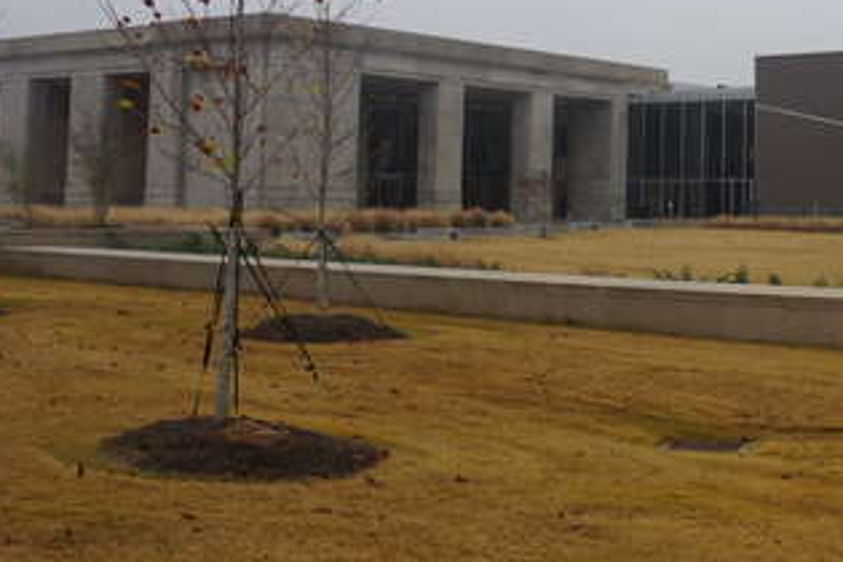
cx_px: 781
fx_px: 1457
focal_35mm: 62
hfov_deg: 30.6
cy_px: 94
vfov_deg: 21.5
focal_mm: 17
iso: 100
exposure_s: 1/80
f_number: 8
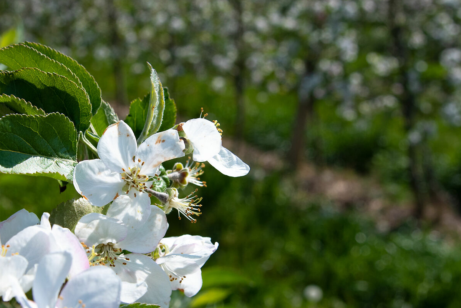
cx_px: 139
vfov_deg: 17.9
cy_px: 181
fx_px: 974
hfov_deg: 26.4
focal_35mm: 76
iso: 200
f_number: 8
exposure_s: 1/640
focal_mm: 38
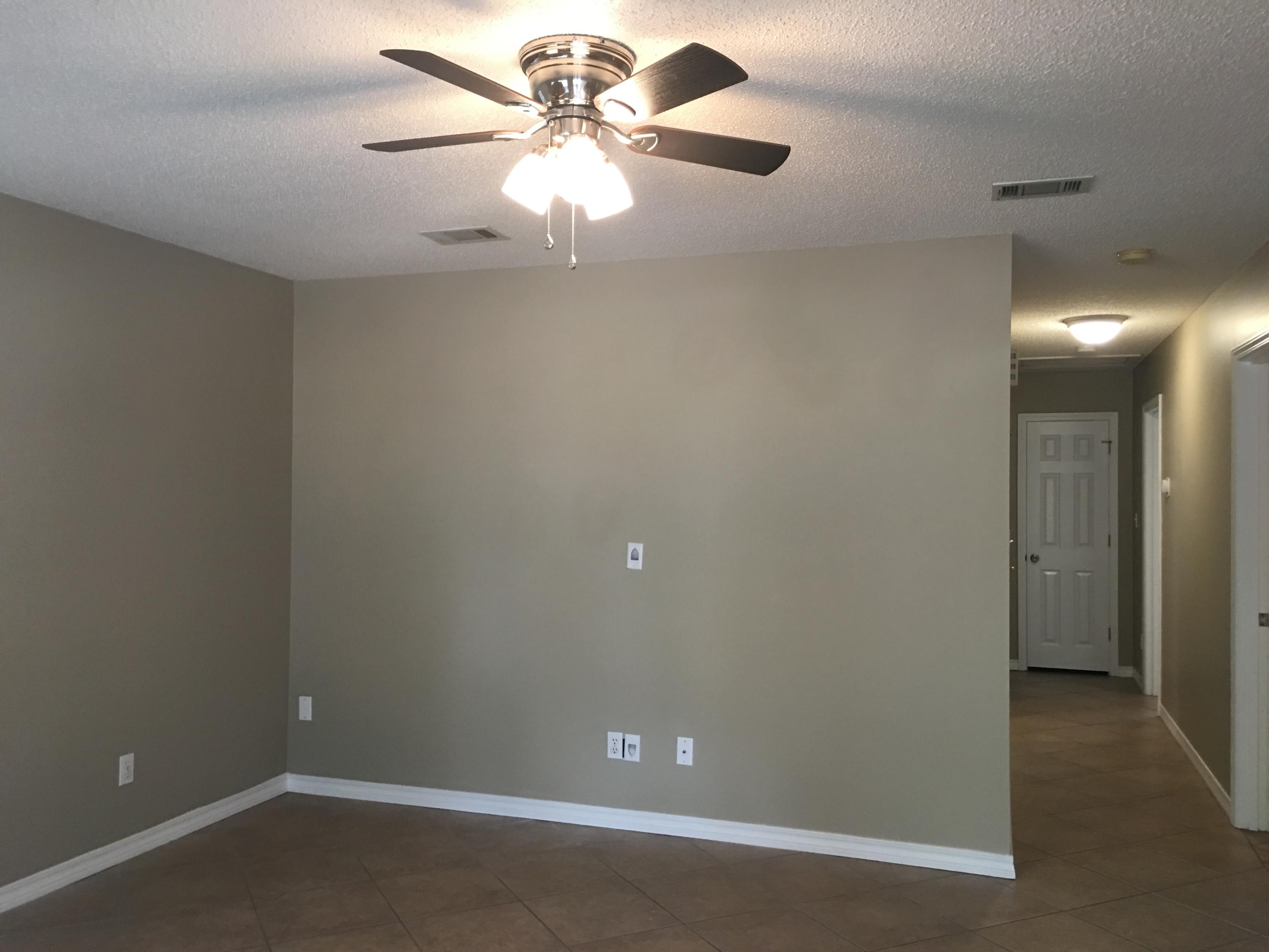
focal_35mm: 29
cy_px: 476
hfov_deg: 61.7
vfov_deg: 48.2
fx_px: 1063
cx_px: 634
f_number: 2.2
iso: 50
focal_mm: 4.15
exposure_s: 1/15
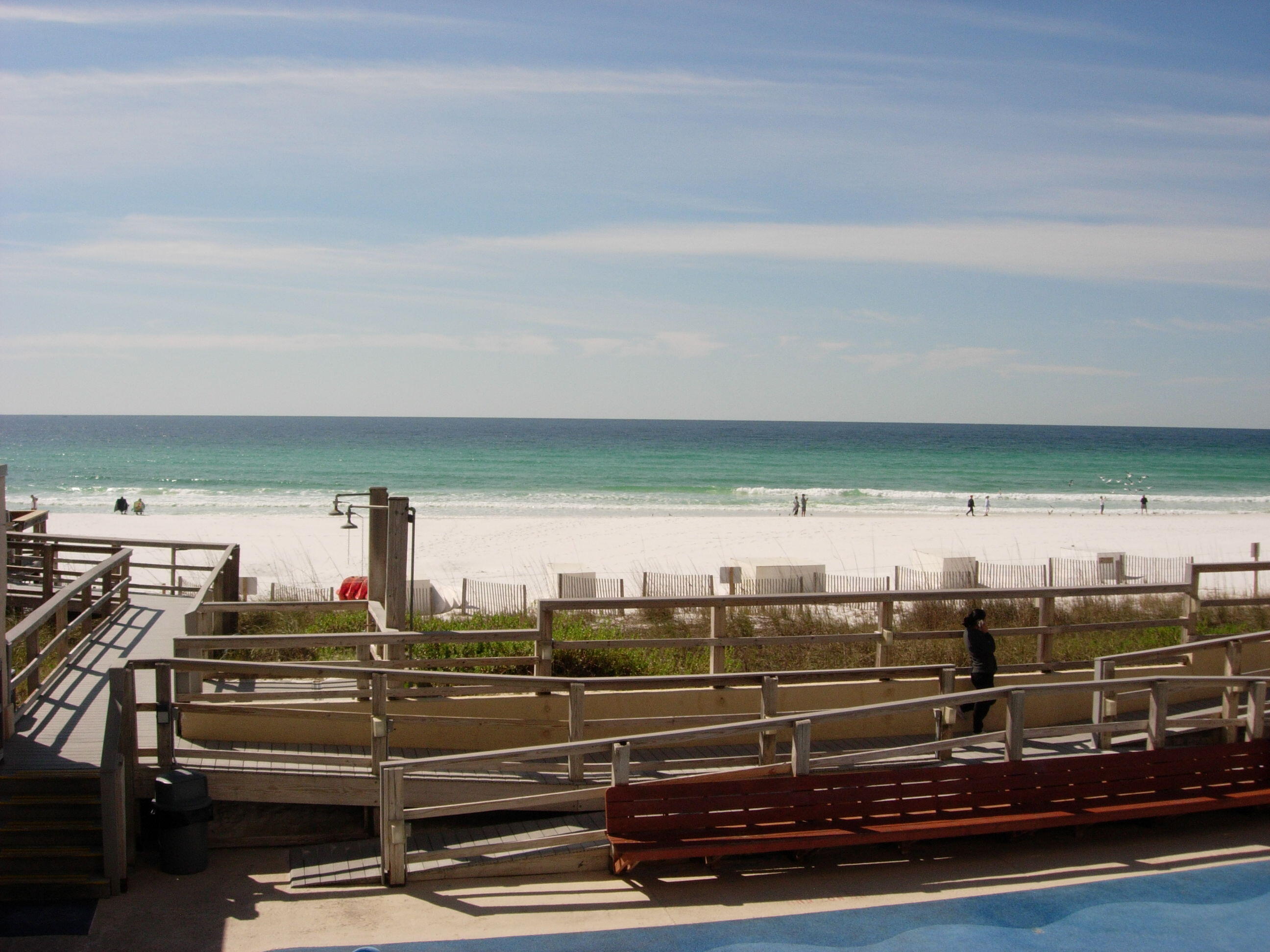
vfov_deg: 37.7
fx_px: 1394
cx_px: 635
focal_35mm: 38
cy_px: 476
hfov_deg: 49.0
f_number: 4.8
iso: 79
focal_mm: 7.8
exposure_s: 1/1490
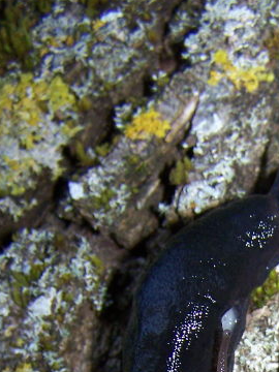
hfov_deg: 13.3
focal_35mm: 108
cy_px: 465
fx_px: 1161
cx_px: 340
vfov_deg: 17.3
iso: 80
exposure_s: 1/60
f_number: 2.8
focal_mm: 6.3
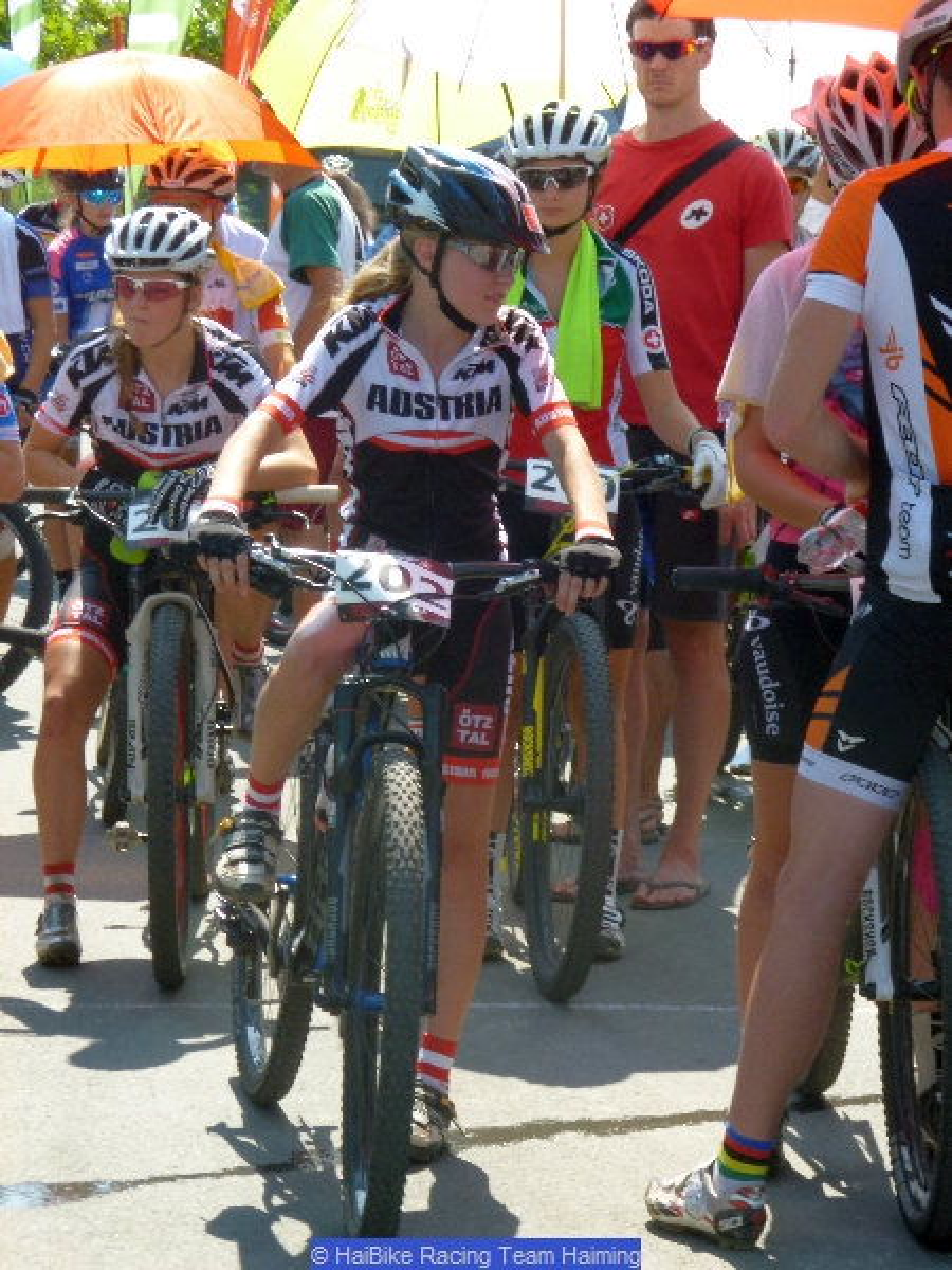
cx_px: 476
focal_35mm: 123
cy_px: 635
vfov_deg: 16.0
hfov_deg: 12.0
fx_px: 4510
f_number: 5.7
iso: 100
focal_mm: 22.1
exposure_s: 1/125
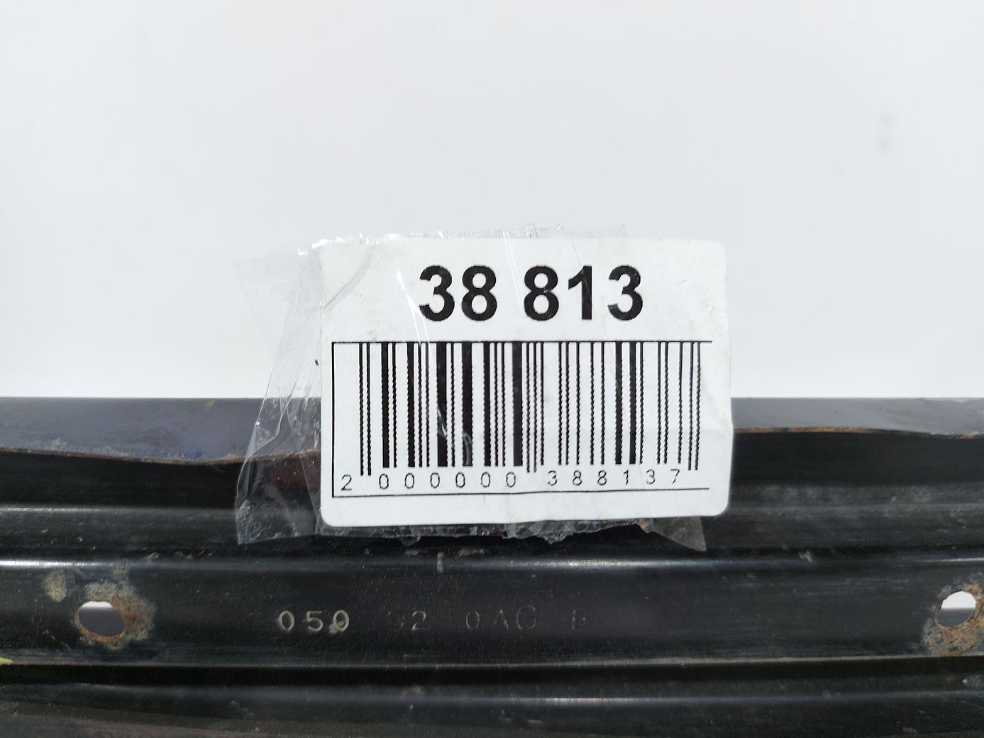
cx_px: 492
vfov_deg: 56.8
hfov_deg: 71.6
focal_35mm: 24
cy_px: 369
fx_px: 682
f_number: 1.8
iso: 80
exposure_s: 1/50
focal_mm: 5.23
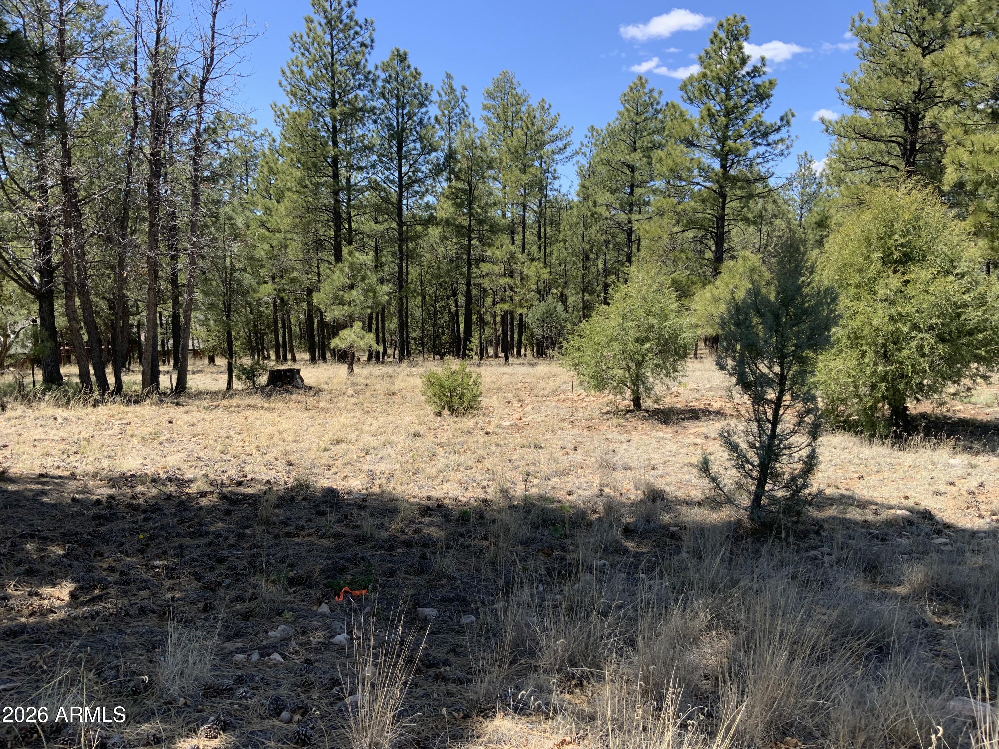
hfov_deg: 61.7
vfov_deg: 48.2
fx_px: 837
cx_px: 500
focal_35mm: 29
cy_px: 374
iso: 16
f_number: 1.8
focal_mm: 3
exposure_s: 1/912
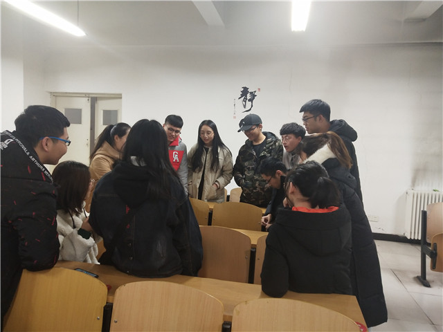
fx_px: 384
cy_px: 166
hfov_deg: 60.0
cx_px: 222
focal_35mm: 30
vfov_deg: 46.8
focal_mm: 3.95
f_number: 1.8
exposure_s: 1/50
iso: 339
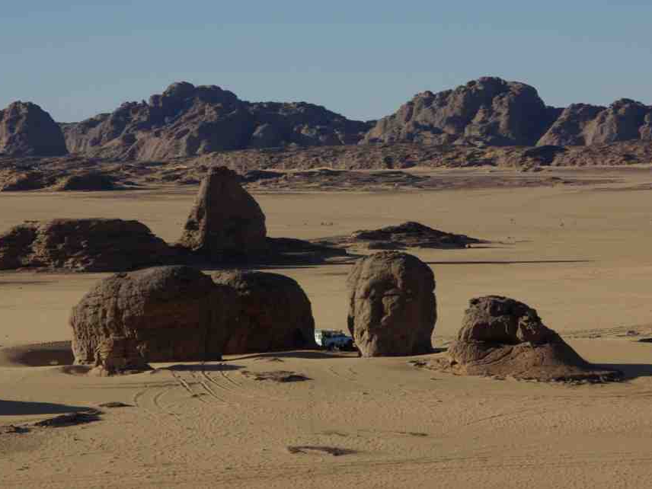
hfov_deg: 14.2
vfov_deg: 10.7
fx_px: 2609
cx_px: 324
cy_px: 244
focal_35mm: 139
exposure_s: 1/180
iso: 100
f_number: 11
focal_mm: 85
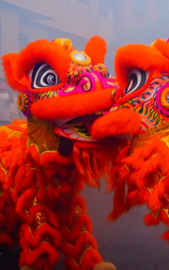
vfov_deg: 28.5
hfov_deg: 17.6
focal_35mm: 72
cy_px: 107
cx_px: 181
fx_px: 530
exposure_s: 1/80
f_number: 14
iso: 100
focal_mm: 25
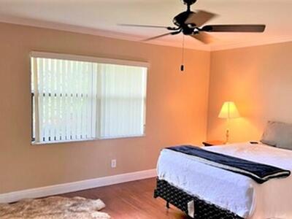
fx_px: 219
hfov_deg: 67.3
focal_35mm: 26
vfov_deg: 53.1
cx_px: 146
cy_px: 110
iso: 160
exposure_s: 1/60
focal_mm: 5.7
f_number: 1.5
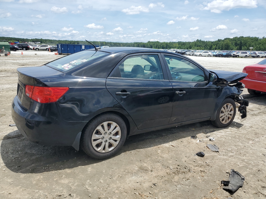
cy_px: 100
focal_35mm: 26
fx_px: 200
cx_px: 133
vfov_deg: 53.1
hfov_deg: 67.3
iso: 50
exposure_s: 1/3333
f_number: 1.5
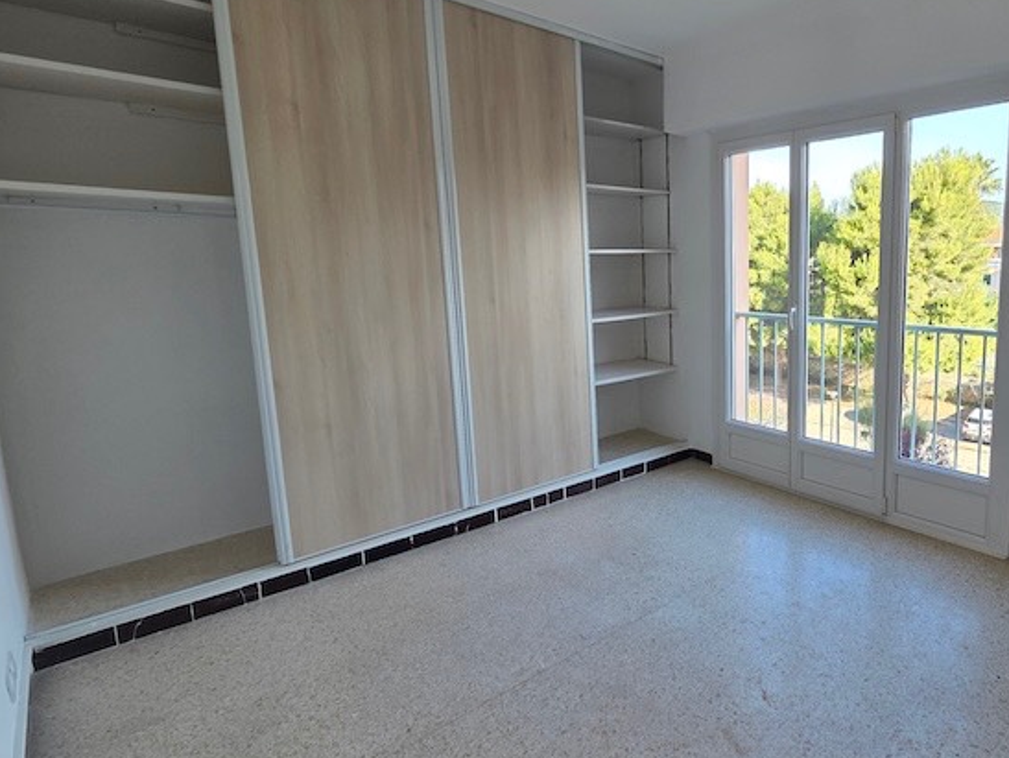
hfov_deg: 79.4
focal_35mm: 19
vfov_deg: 68.6
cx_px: 732
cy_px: 349
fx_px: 554
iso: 50
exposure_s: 1/103
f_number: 2.2
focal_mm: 2.2
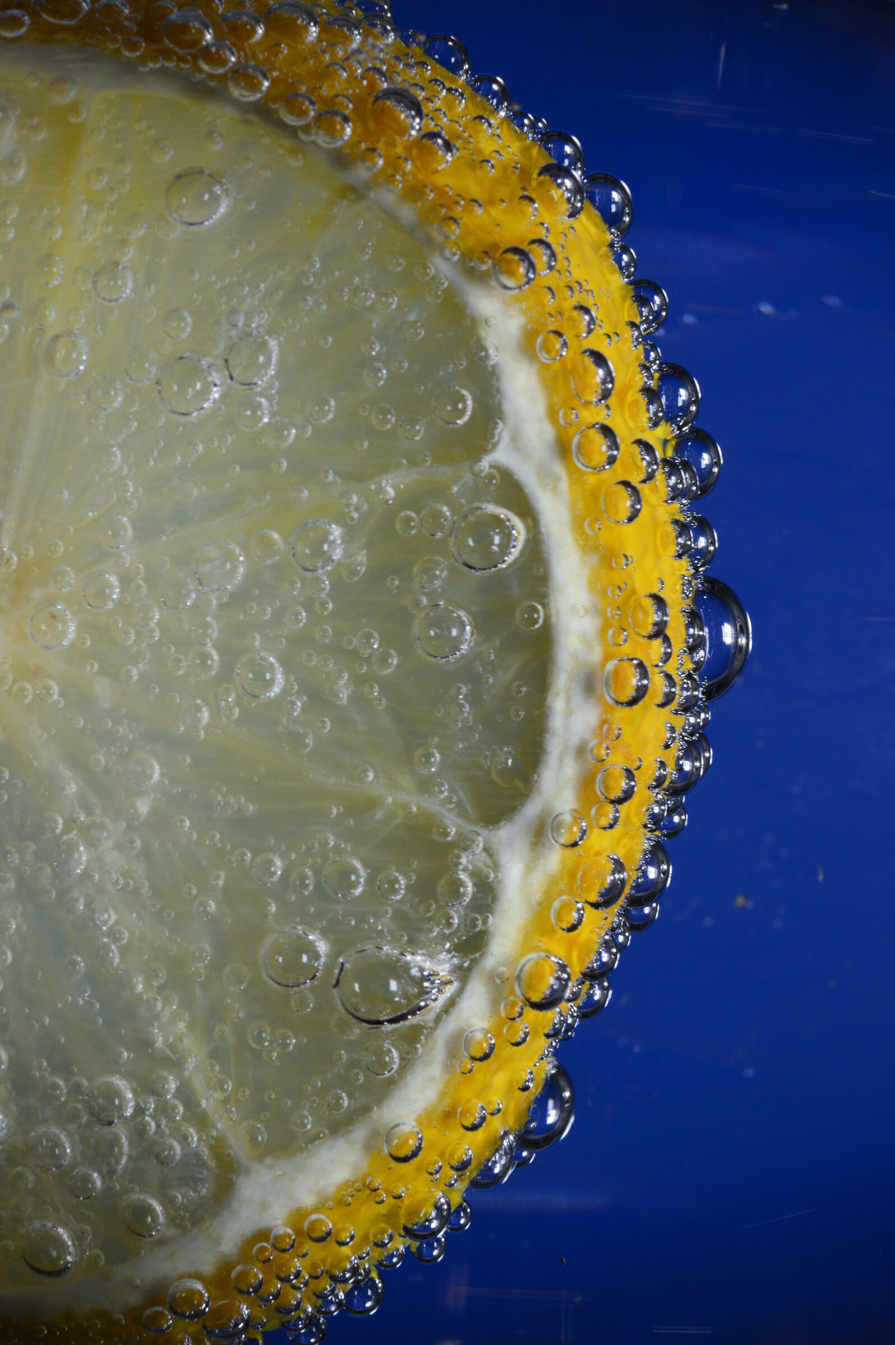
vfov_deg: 13.1
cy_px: 672
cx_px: 448
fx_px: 5883
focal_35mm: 158
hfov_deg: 8.7
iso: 200
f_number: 22
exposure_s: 1/15
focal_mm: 105
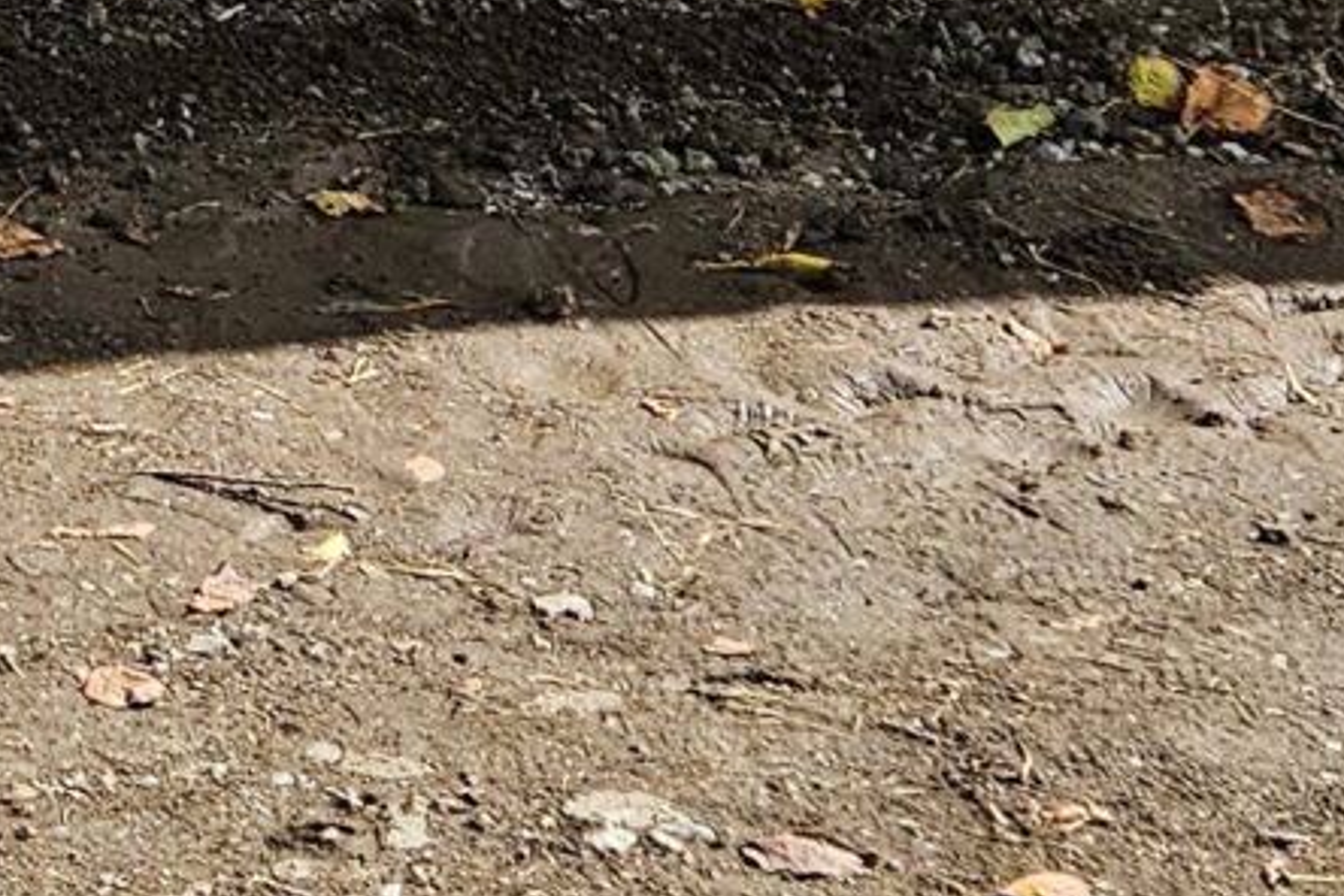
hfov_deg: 13.8
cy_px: -484
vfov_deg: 9.6
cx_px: -808
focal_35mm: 138
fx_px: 5152
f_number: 1.8
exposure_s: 1/1395
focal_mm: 5.4
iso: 32
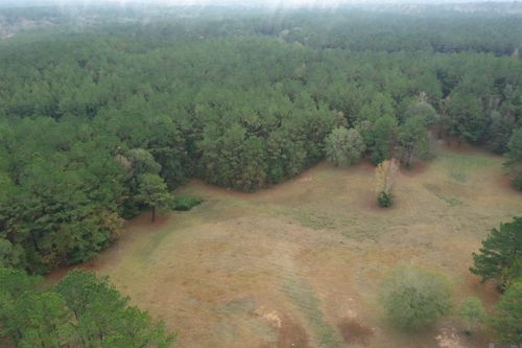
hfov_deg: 65.5
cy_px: 174
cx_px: 261
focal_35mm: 28
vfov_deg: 46.4
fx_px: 406
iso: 1600
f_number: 5.6
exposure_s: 1/240
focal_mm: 10.26
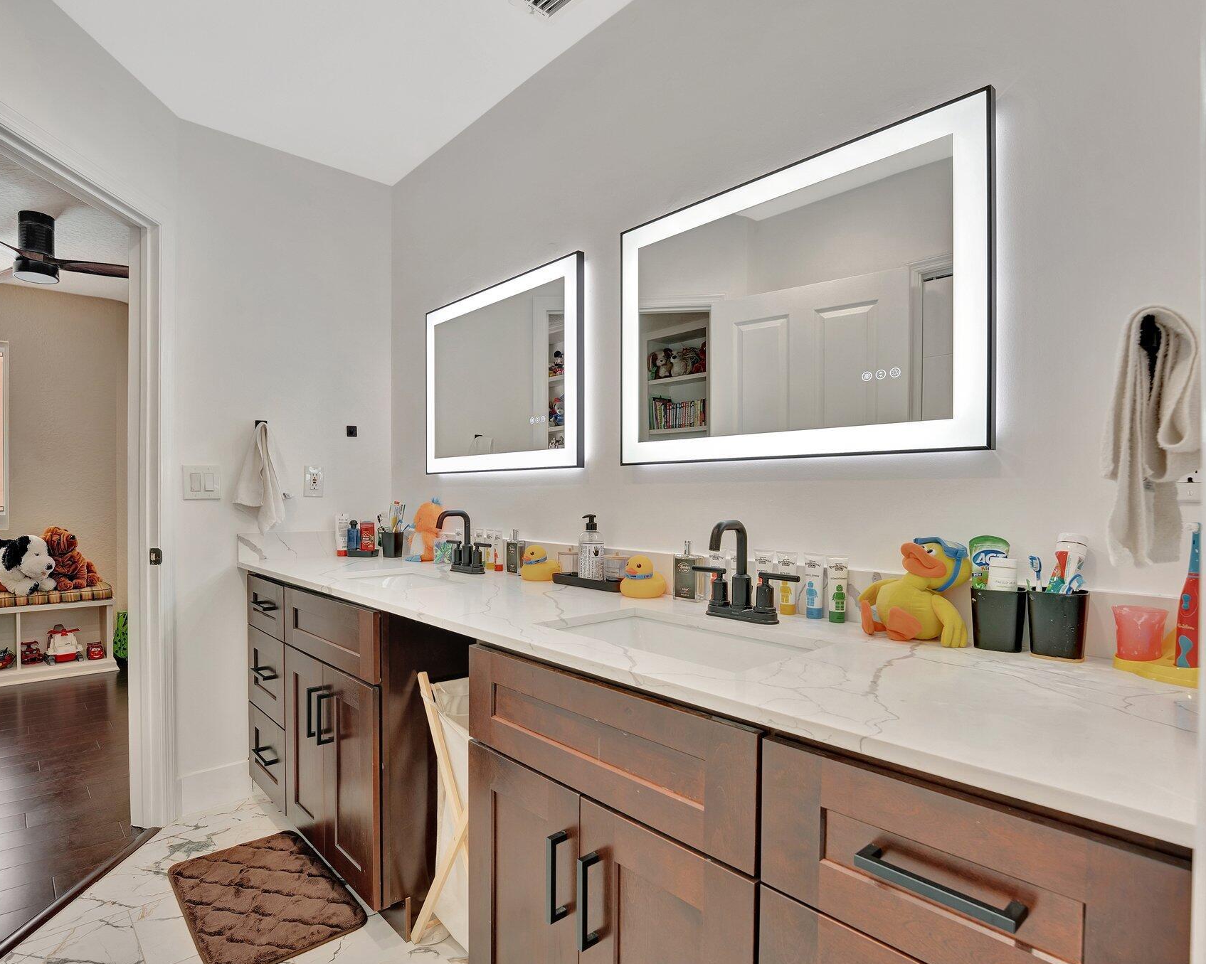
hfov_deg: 86.3
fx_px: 631
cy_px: 484
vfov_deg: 74.8
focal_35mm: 18
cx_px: 480
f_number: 8
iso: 500
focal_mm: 15.6
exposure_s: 1/10
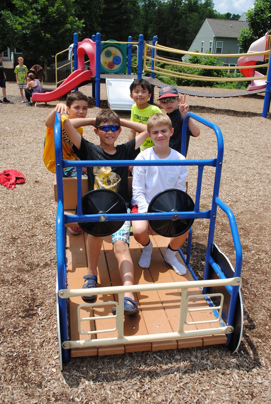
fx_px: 371
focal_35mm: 33
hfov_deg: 40.1
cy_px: 202
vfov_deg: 57.2
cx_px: 136
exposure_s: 1/250
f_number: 8
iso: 100
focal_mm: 22
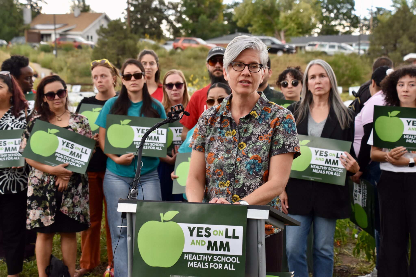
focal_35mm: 75
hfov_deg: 27.0
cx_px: 208
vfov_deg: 18.2
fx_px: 867
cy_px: 138
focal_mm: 50
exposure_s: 1/250
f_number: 4.8
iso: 640
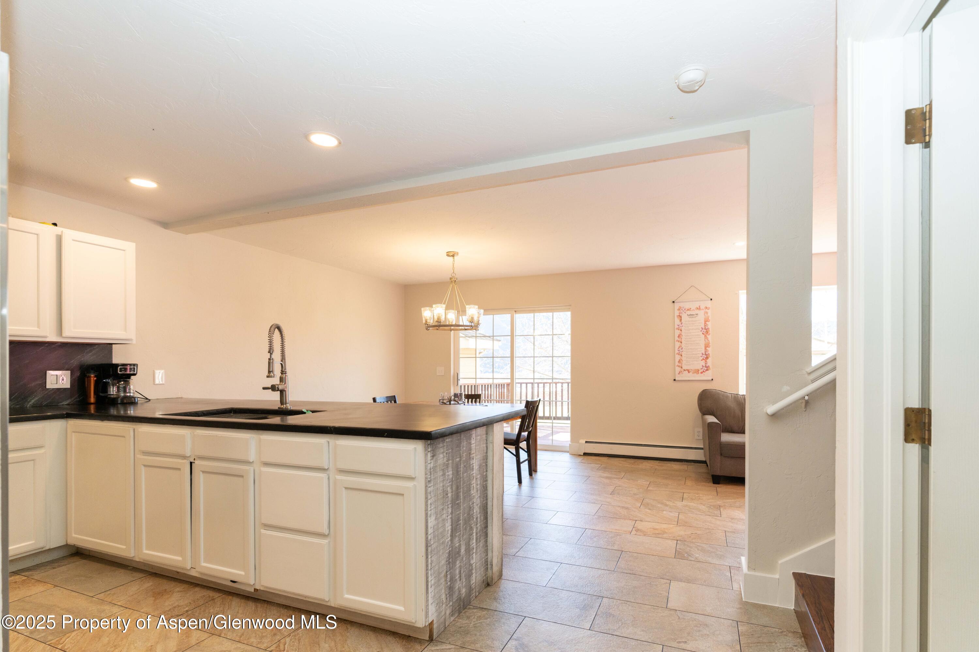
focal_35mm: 16
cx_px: 490
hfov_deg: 96.7
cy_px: 326
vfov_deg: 73.7
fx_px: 435
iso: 800
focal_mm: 16
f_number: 4
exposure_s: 1/200
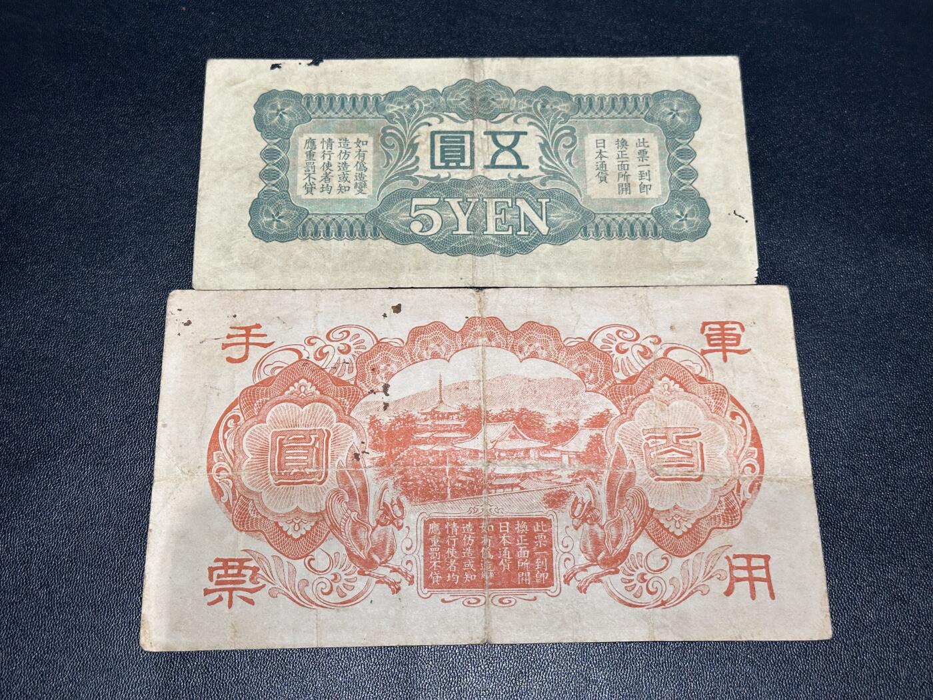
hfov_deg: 39.7
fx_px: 1294
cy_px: 350
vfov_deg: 30.3
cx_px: 466
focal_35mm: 48
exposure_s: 1/50
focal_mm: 6.86
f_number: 1.78
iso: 100
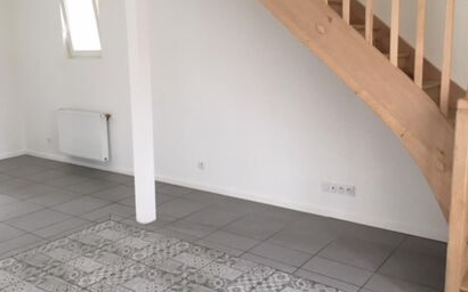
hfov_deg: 54.0
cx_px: 245
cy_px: 125
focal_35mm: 36
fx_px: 459
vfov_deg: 35.3
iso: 64
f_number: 2.2
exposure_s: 1/33
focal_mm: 4.15
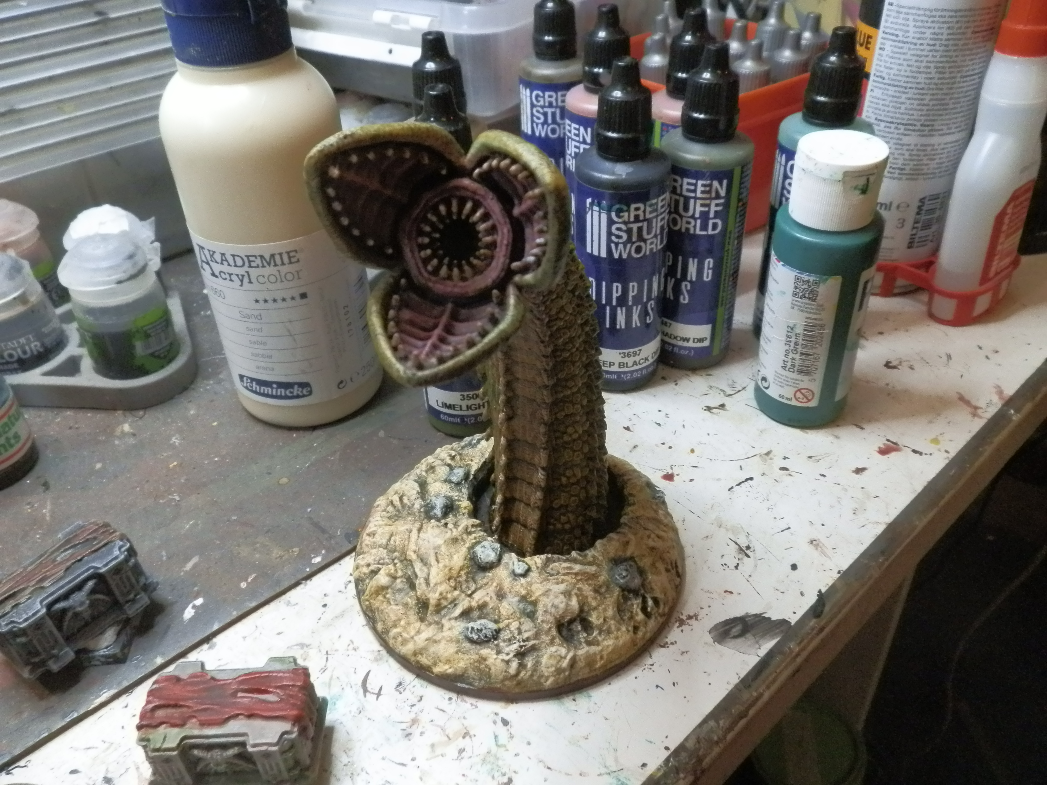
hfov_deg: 63.4
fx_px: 847
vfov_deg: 49.7
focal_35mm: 28
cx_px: 524
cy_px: 392
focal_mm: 5
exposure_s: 1/100
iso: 400
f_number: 3.1
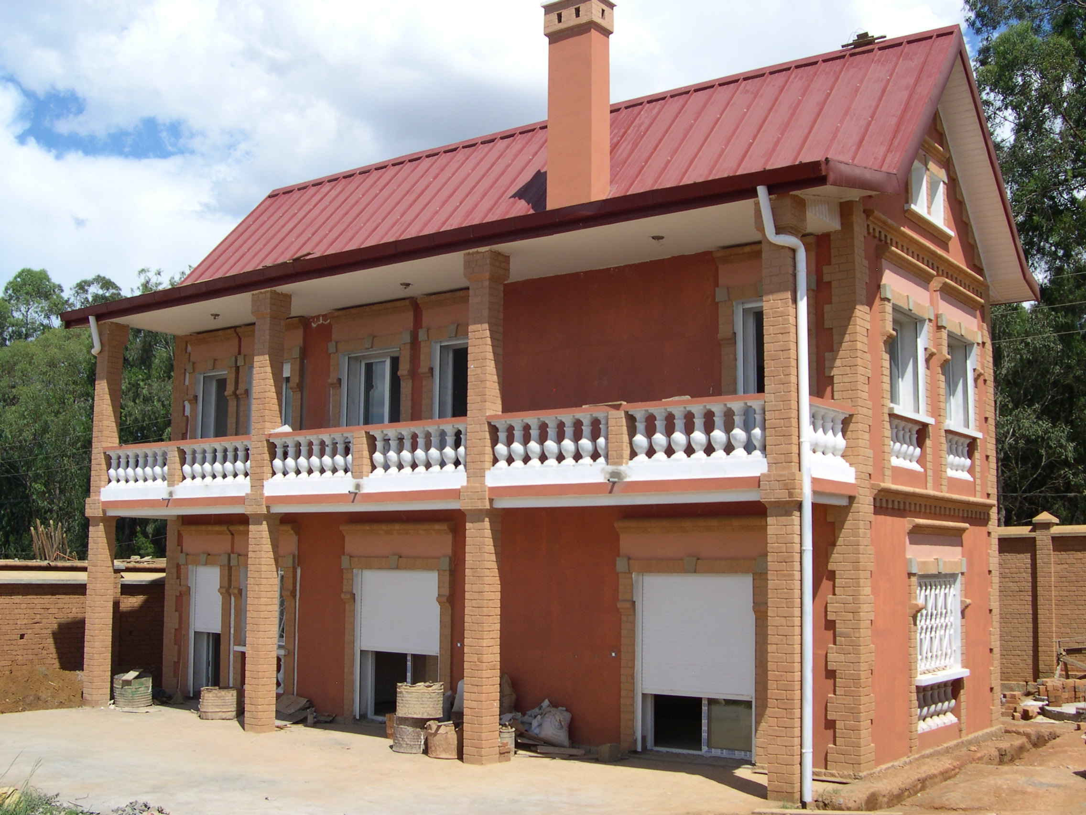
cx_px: 543
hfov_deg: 49.0
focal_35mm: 38
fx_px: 1192
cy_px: 408
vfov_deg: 37.7
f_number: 7.6
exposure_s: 1/214
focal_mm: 8
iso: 100
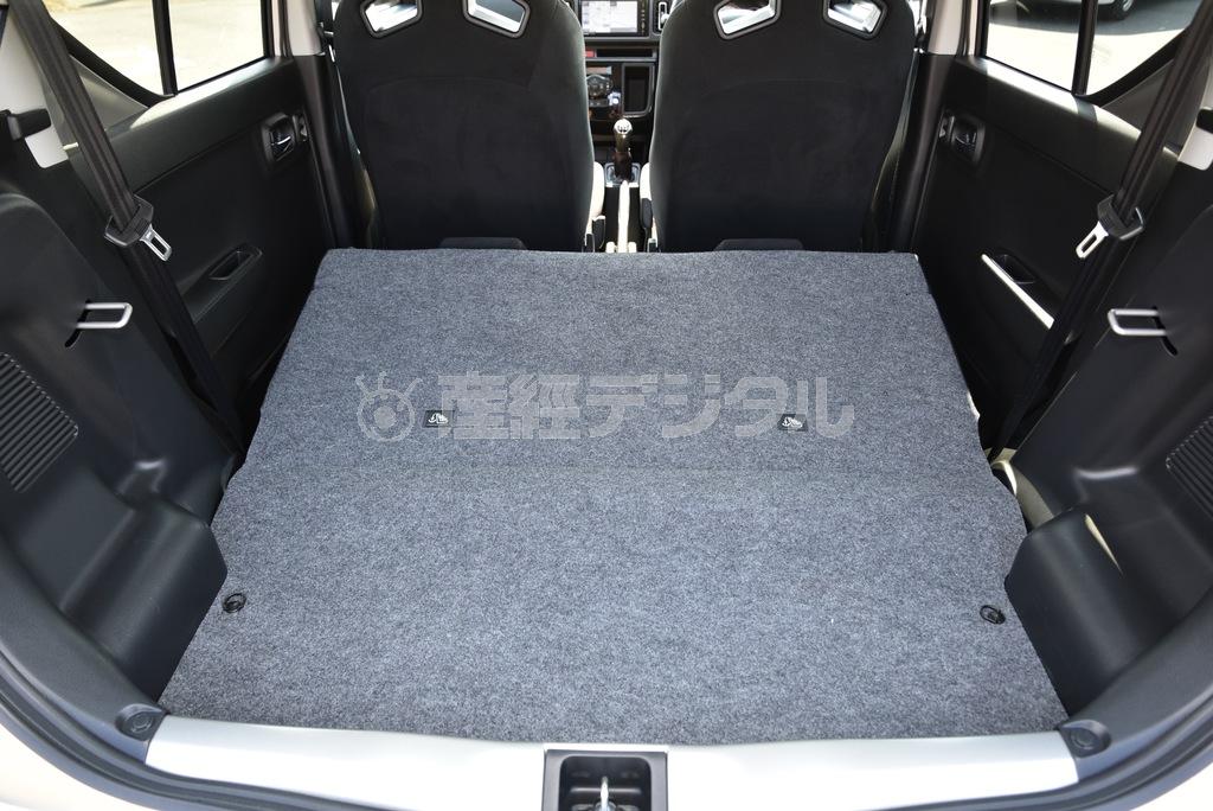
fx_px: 809
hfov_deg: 73.7
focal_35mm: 24
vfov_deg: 53.2
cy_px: 406
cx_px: 606
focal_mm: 24
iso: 400
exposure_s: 1/60
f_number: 5.6
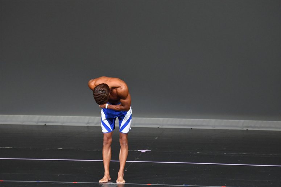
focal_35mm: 315
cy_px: 94
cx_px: 140
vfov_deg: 4.4
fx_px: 2458
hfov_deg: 6.5
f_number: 5.6
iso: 4000
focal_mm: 210
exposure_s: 1/400
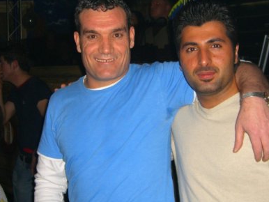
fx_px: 459
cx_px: 143
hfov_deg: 32.7
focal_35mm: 59
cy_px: 98
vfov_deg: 24.8
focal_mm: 7.9
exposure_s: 1/60
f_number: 2.8
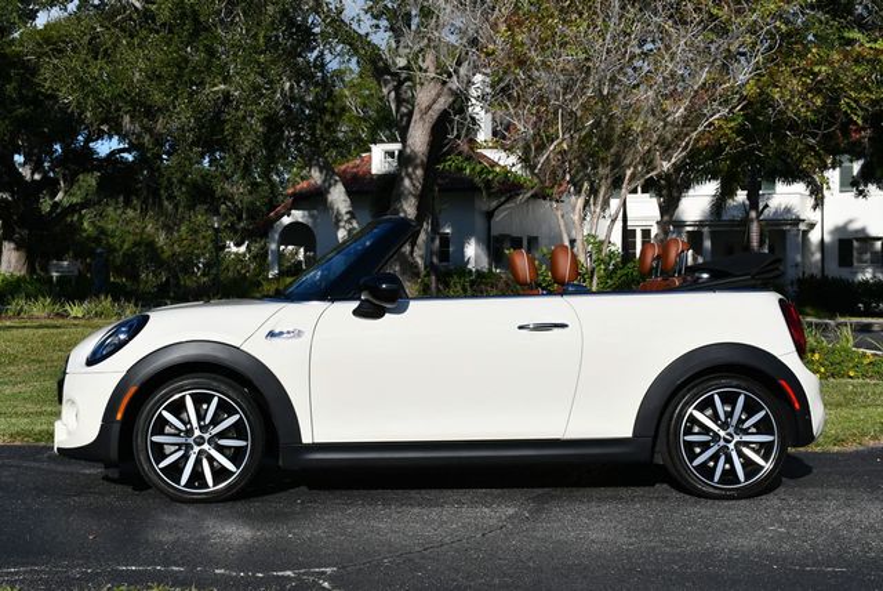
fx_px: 1473
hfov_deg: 33.4
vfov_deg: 22.7
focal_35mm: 60
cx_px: 442
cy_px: 296
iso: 100
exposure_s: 1/400
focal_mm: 30
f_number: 10
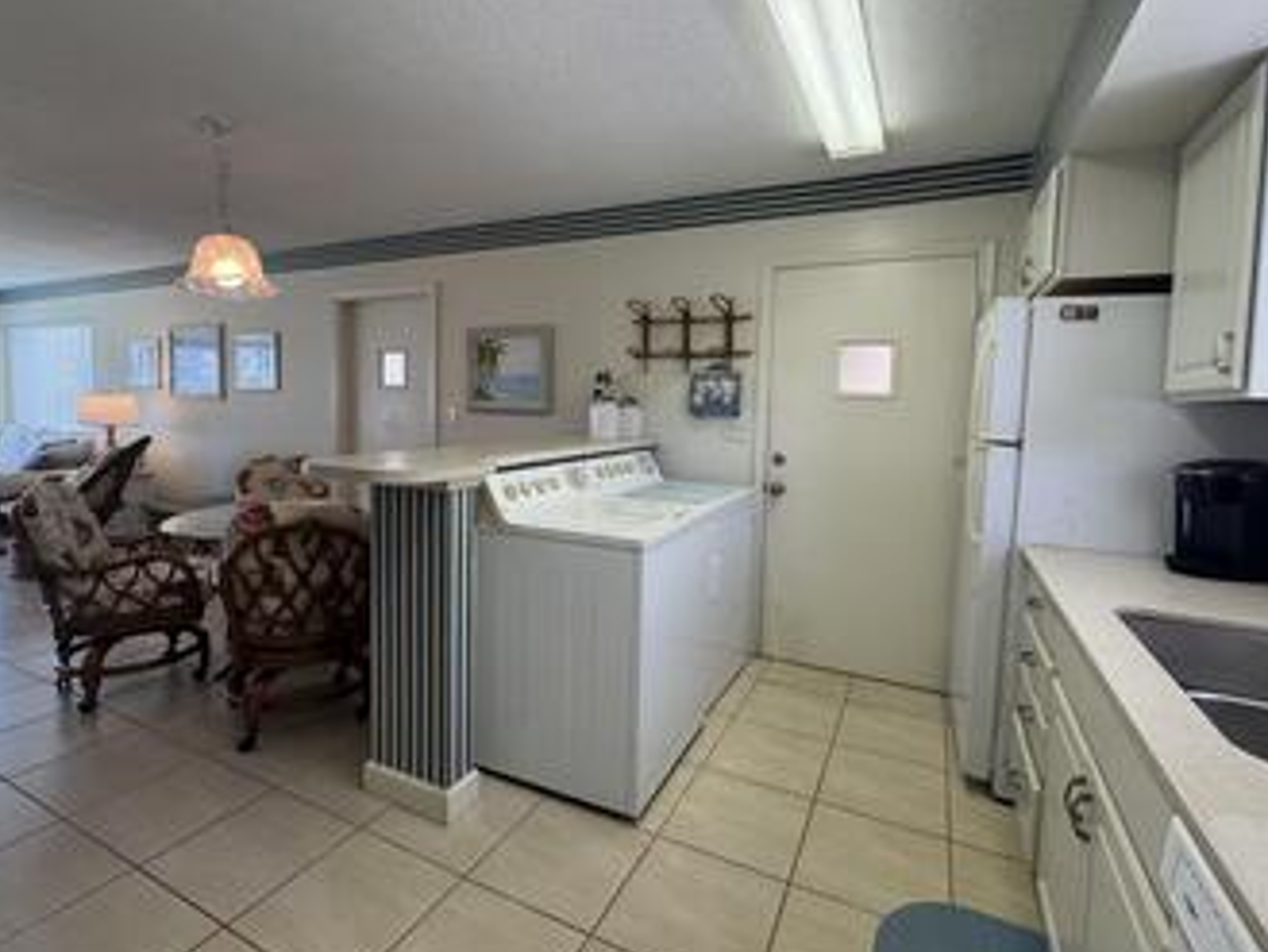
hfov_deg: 91.0
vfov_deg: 74.7
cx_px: 632
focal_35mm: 17
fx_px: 623
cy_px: 443
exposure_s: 1/120
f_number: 2.2
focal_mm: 2.22
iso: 160
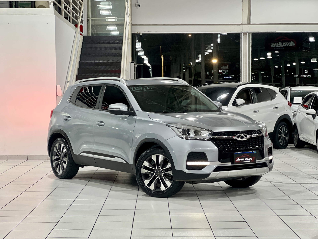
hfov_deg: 25.3
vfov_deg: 19.1
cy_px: 120
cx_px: 159
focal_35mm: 77
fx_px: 707
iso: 320
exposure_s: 1/40
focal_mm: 9
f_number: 2.8
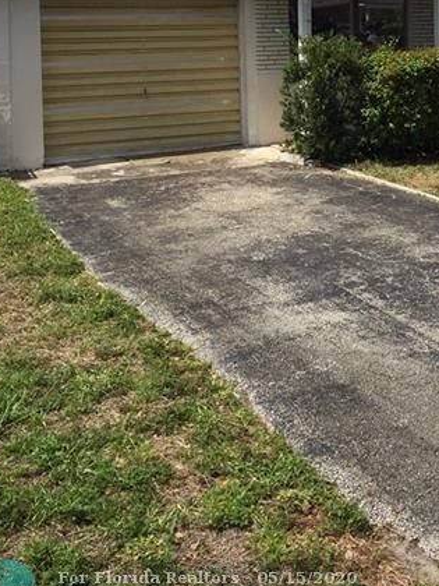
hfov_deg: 26.7
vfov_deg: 34.5
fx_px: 896
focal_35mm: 53
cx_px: 382
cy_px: 80
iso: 32
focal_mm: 4.15
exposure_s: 1/2639
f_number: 2.2
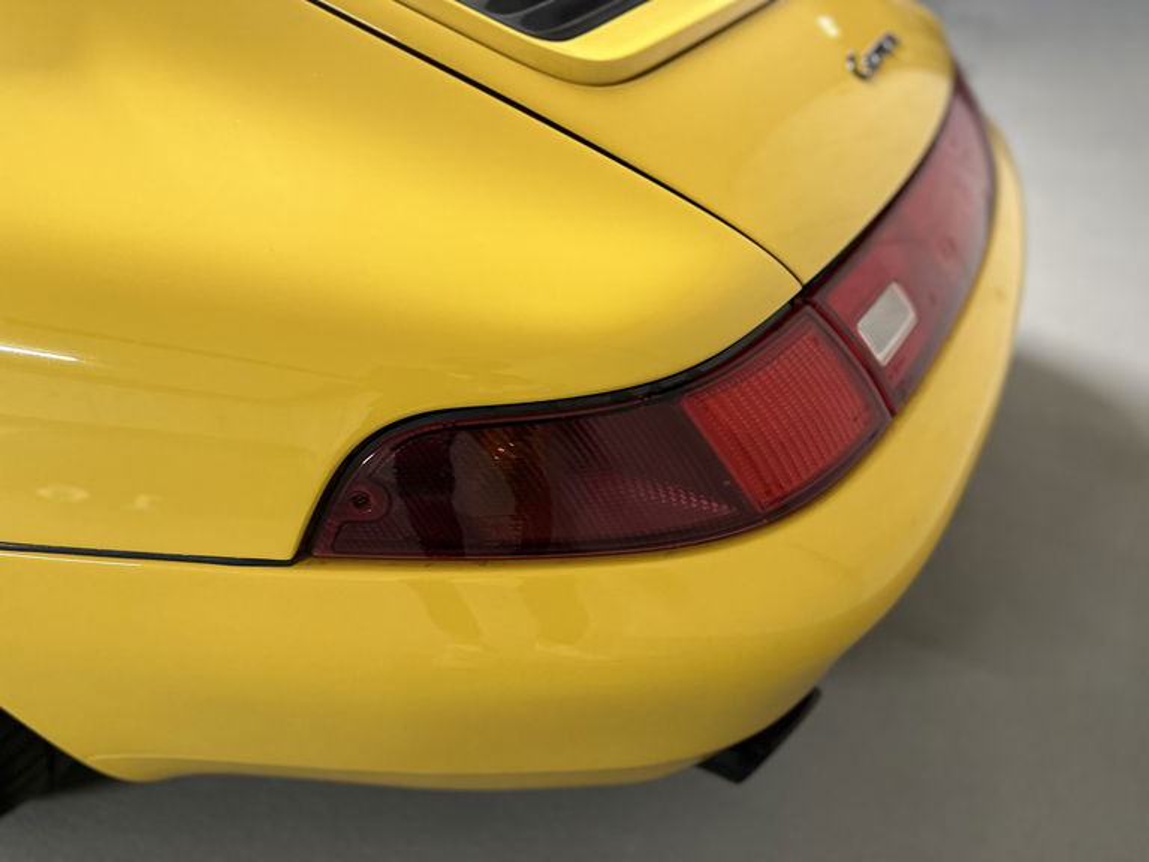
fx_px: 797
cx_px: 574
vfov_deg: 56.8
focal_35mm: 24
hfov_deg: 71.6
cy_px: 431
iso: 320
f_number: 1.78
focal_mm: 6.86
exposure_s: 1/50
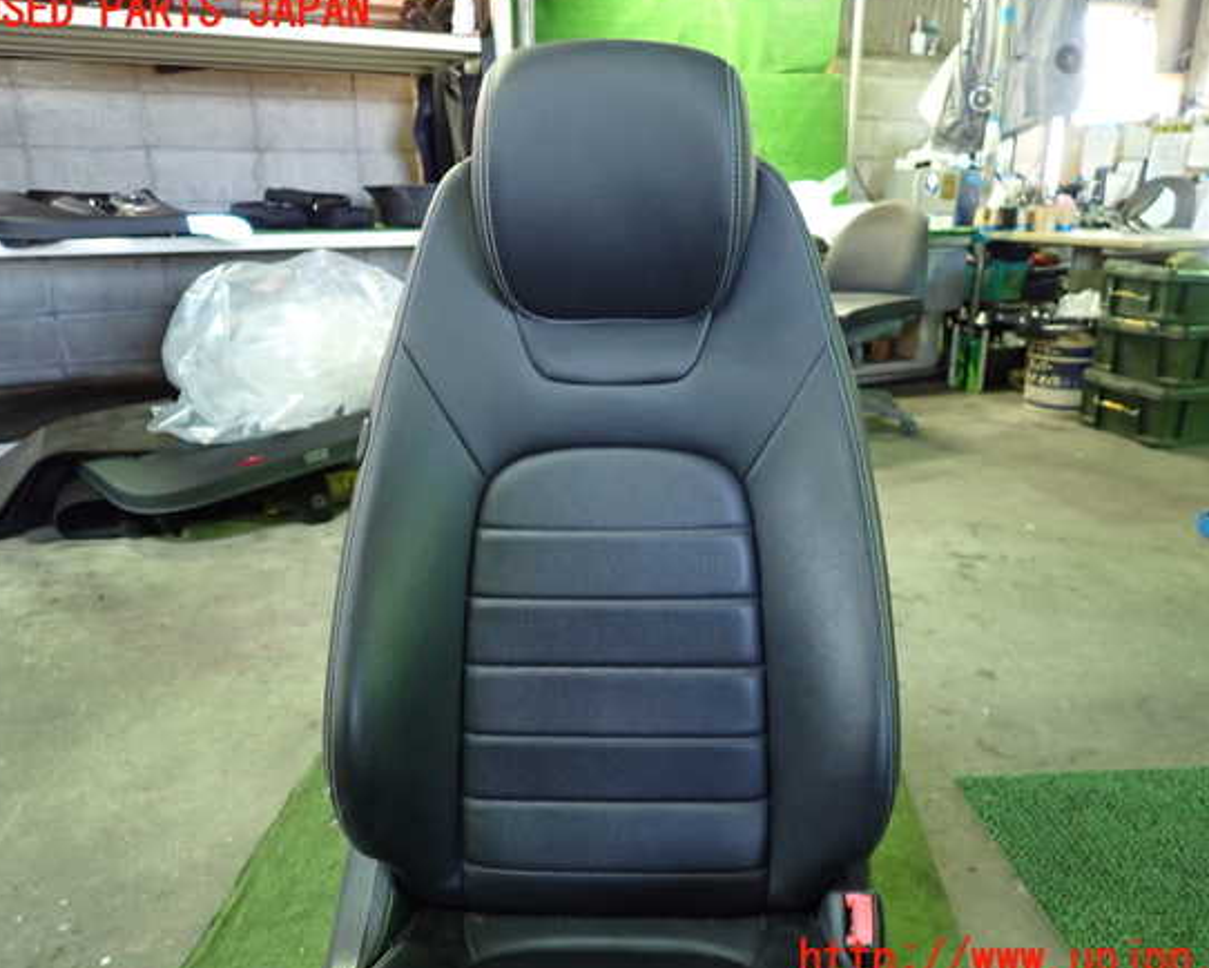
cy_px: 486
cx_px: 633
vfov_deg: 53.2
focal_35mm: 27
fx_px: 966
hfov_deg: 64.0
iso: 400
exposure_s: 1/30
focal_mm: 4.5
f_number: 2
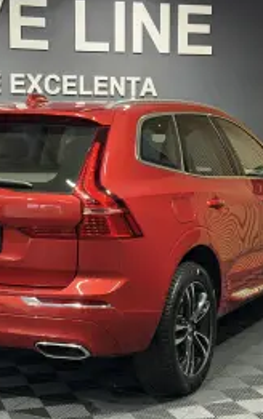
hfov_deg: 18.6
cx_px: 111
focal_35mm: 70
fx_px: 802
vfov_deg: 29.4
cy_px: 210
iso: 200
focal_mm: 6.76
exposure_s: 1/50
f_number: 1.78
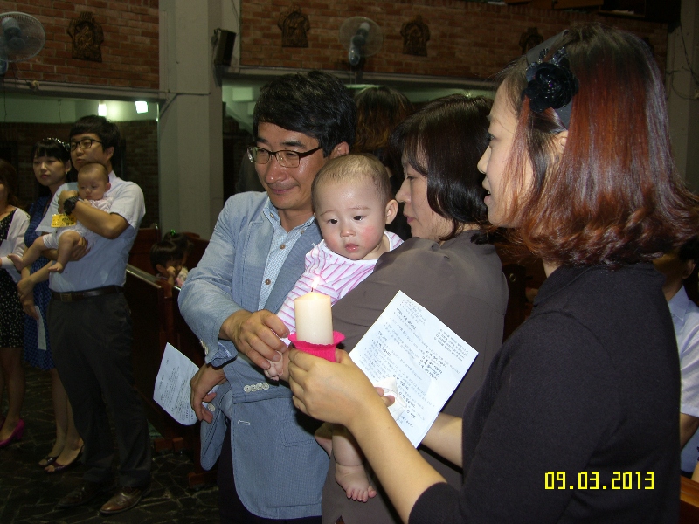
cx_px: 350
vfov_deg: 40.7
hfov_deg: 52.6
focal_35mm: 35
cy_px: 262
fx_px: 707
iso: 50
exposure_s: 1/30
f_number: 2.5
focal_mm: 9
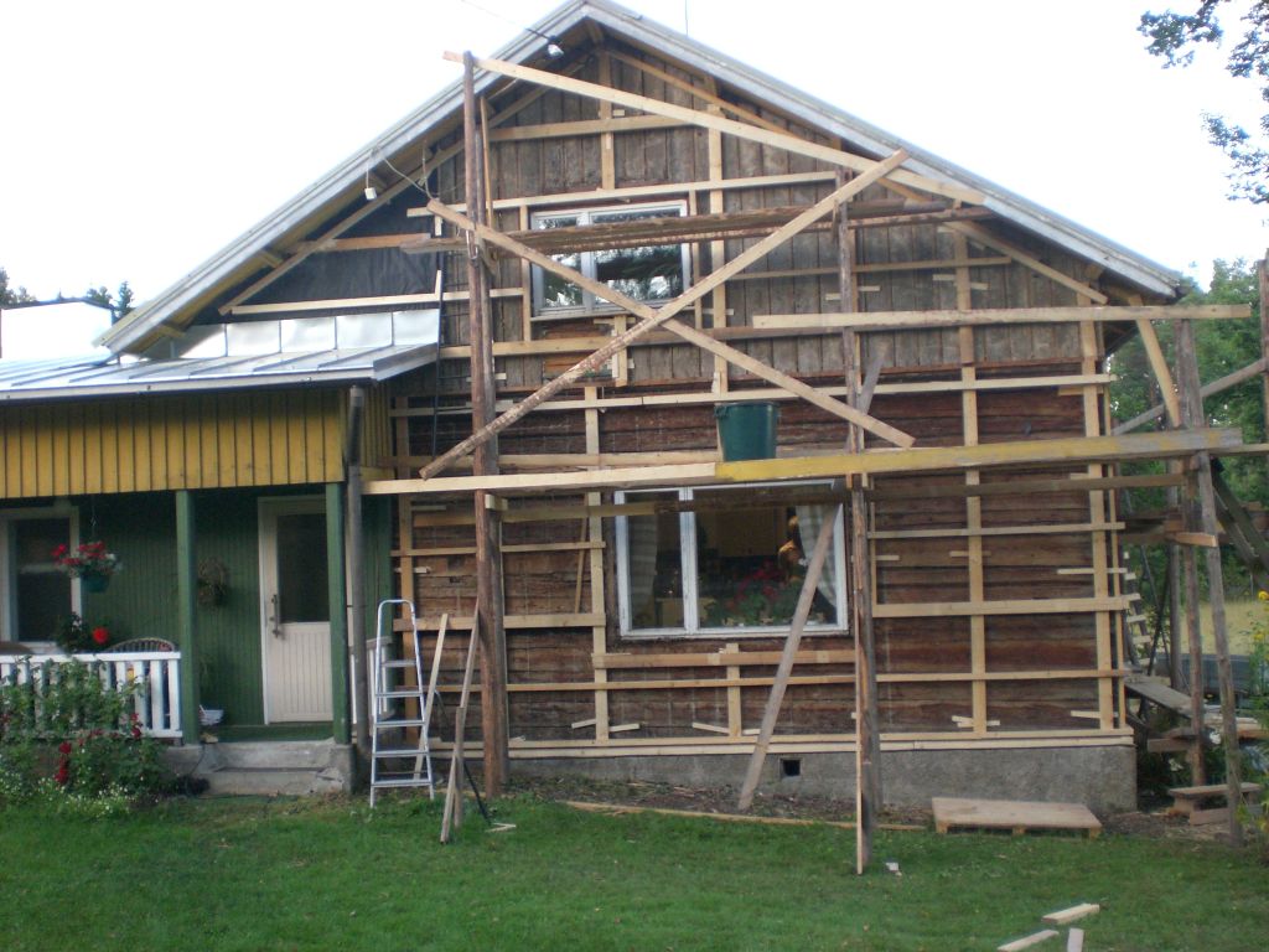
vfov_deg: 37.7
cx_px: 634
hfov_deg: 49.0
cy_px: 476
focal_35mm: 38
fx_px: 1393
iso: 200
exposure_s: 1/80
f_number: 3.1
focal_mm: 6.3
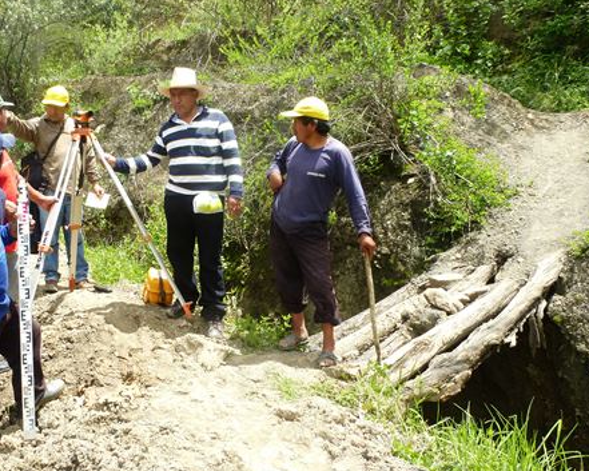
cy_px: 185
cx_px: 170
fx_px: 593
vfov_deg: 43.1
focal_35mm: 34
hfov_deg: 51.2
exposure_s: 1/250
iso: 100
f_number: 4
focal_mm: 4.3
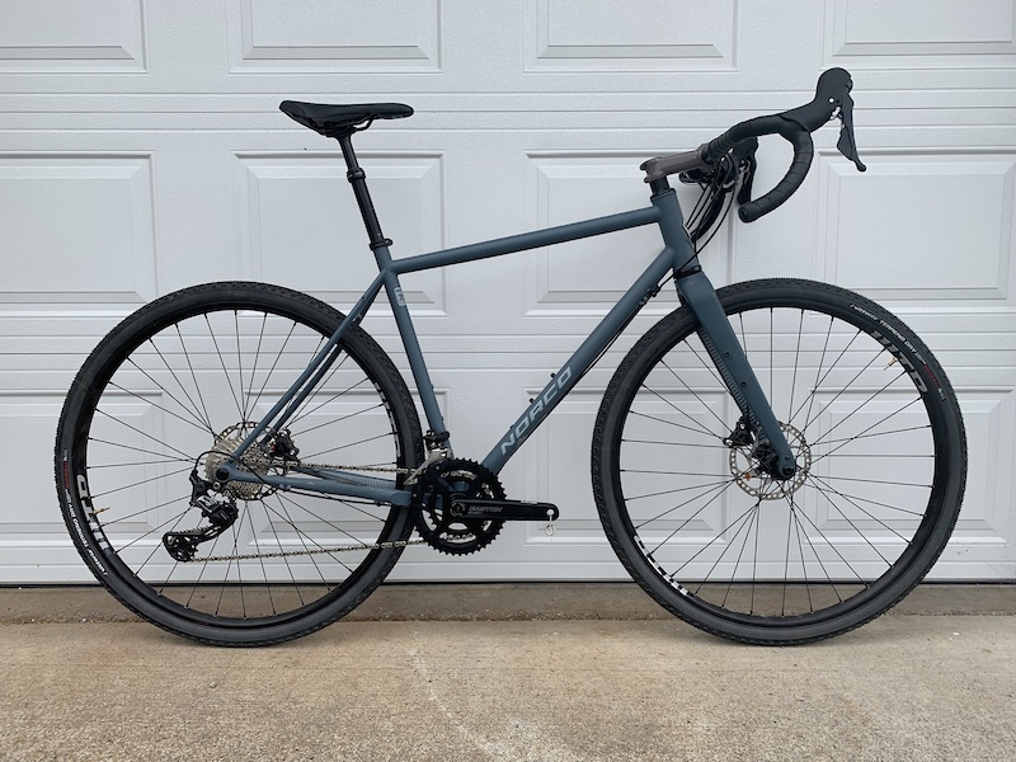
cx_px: 508
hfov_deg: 67.3
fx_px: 763
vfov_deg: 53.1
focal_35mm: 26
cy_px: 381
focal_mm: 4.25
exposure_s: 1/428
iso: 25
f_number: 1.8
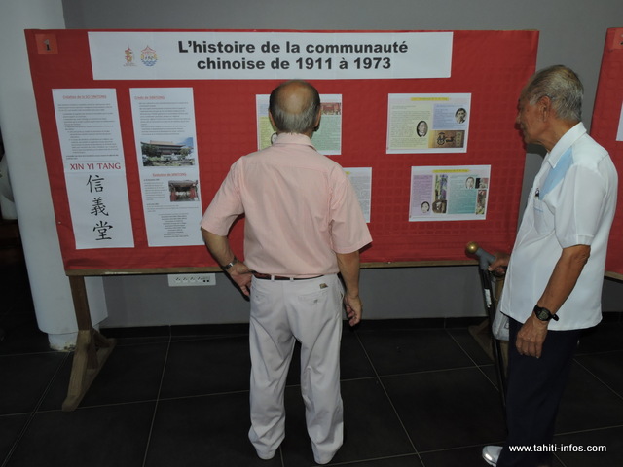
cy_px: 234
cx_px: 312
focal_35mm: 28
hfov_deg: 63.4
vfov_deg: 49.7
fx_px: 504
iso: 200
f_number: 6.3
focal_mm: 5
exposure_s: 1/30
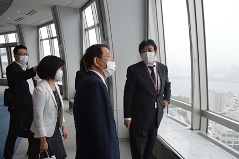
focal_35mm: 27
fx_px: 179
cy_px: 80
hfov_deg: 67.4
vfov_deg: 47.9
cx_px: 120
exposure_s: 1/125
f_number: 5.6
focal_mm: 18
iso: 200
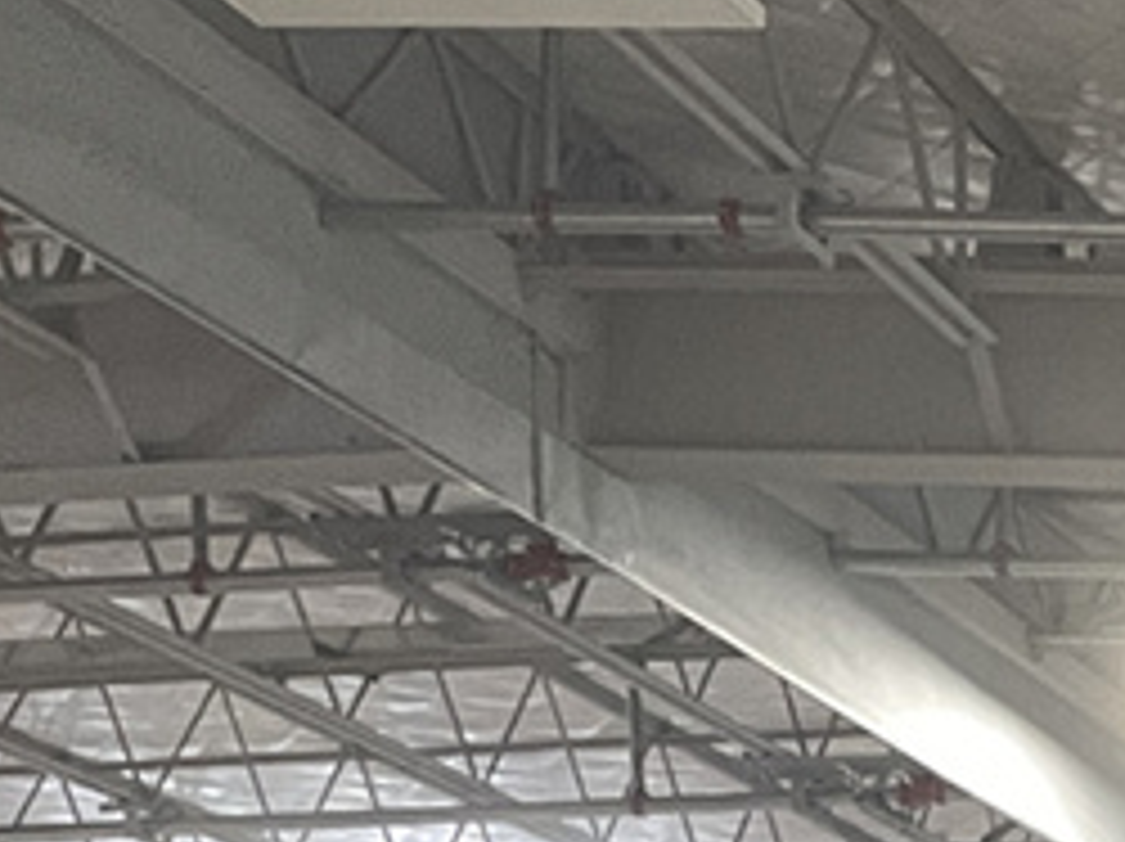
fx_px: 4059
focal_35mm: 125
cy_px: 1810
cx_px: 2583
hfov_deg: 12.7
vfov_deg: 10.6
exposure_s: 1/50
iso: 250
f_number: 1.6
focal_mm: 4.2
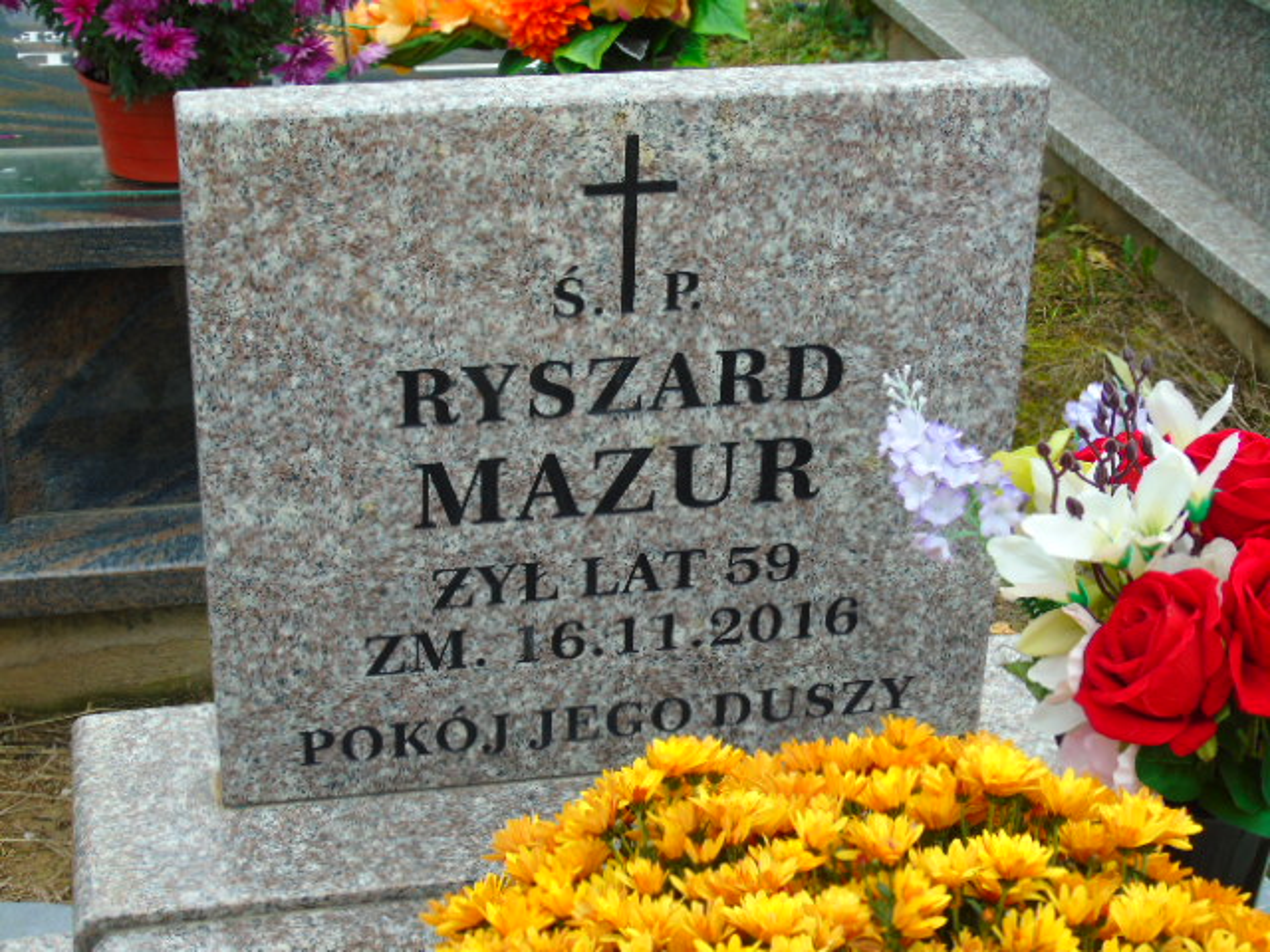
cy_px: 476
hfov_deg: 31.2
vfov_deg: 23.7
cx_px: 635
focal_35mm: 62
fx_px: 2275
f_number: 4.5
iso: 80
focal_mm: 11
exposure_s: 1/100
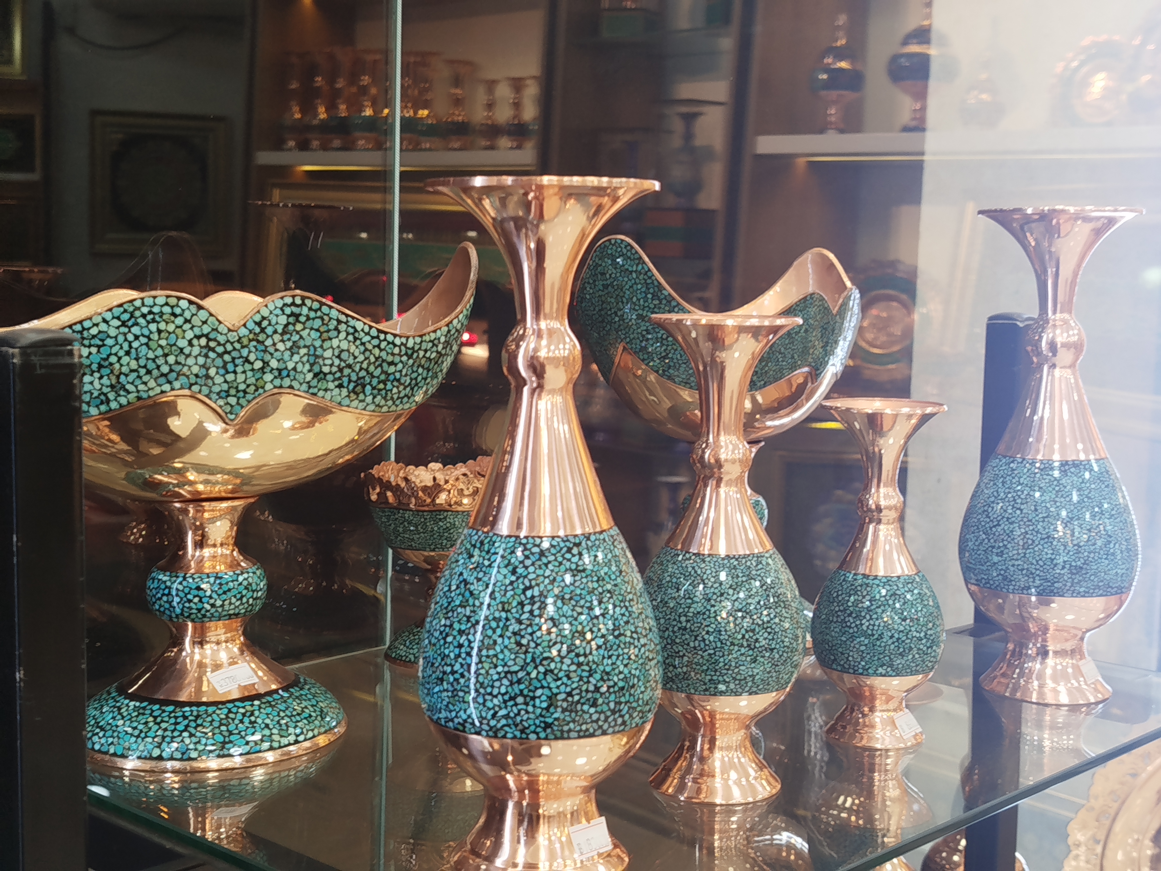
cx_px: 580
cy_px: 436
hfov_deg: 39.7
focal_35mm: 48
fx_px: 1610
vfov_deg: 30.3
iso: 125
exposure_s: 1/50
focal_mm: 5.31
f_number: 1.7
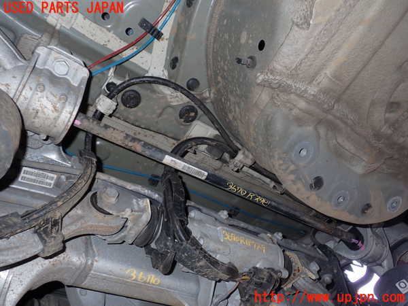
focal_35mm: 30
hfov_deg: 60.0
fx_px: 354
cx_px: 204
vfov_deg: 46.8
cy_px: 153
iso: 200
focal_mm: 5.4
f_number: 2.3
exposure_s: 1/30
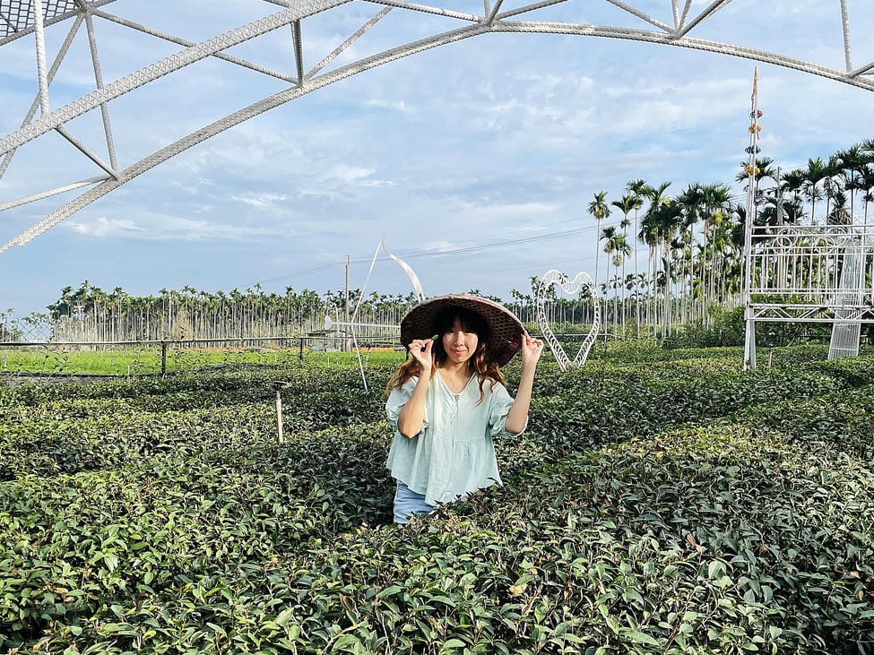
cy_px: 373
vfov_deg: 44.0
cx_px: 428
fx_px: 808
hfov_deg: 56.8
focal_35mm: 32
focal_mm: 4.2
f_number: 1.6
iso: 32
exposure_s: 1/2053
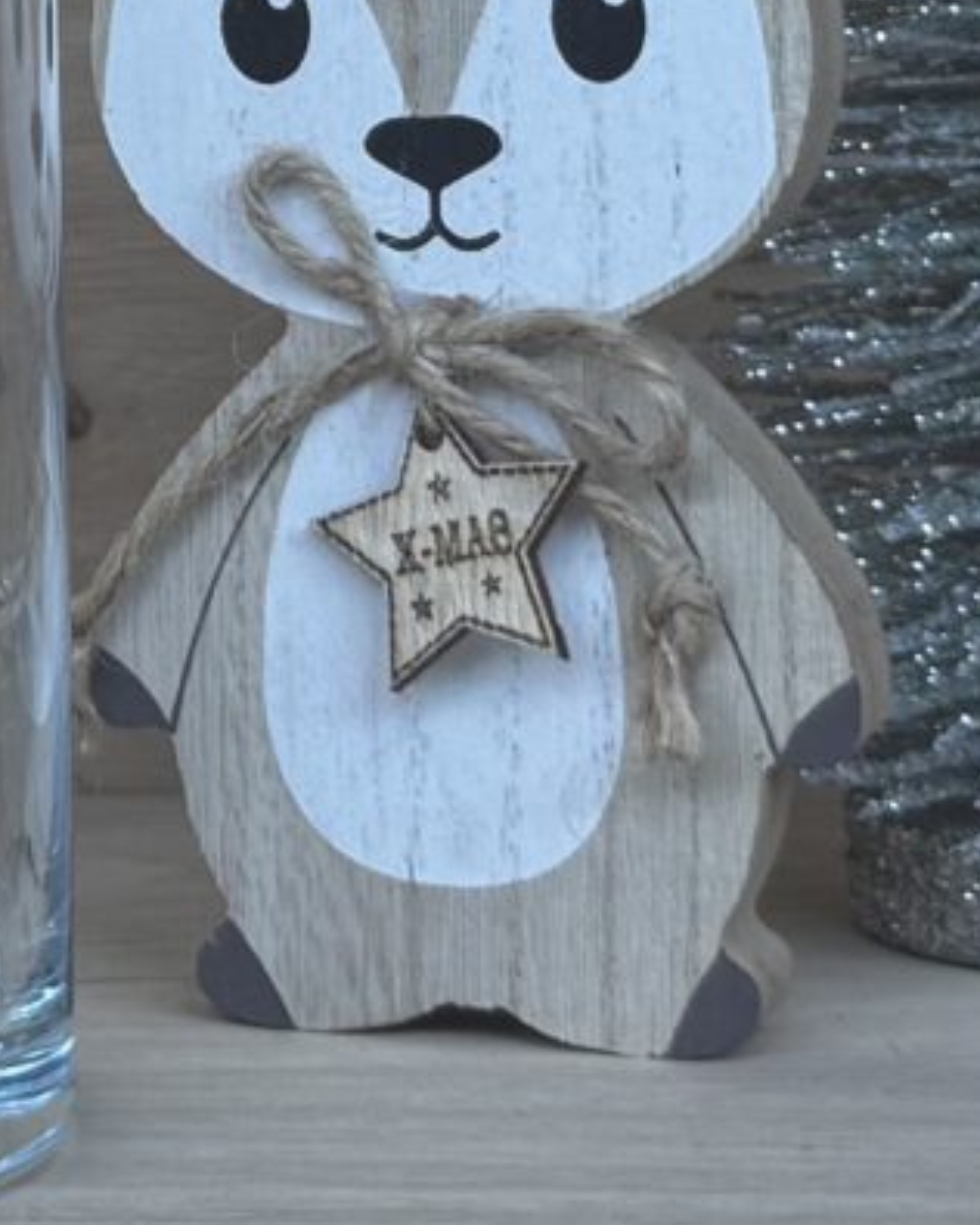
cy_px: -537
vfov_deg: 12.2
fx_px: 5511
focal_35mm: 152
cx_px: -366
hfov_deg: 9.9
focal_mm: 6.76
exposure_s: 1/121
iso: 80
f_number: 1.78
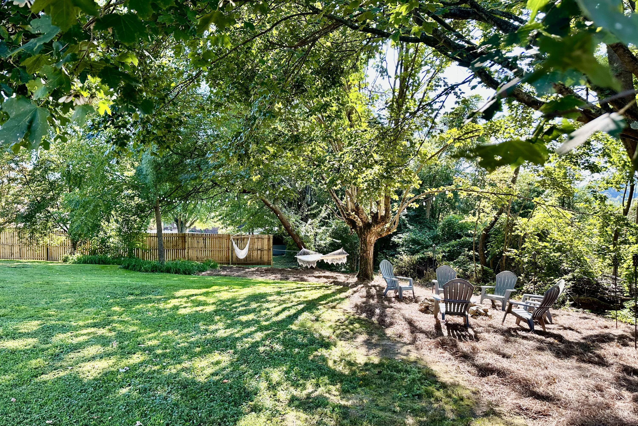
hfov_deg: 71.5
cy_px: 219
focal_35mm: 25
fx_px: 443
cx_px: 319
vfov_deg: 51.3
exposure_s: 1/386
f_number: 1.78
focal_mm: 6.86
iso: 80
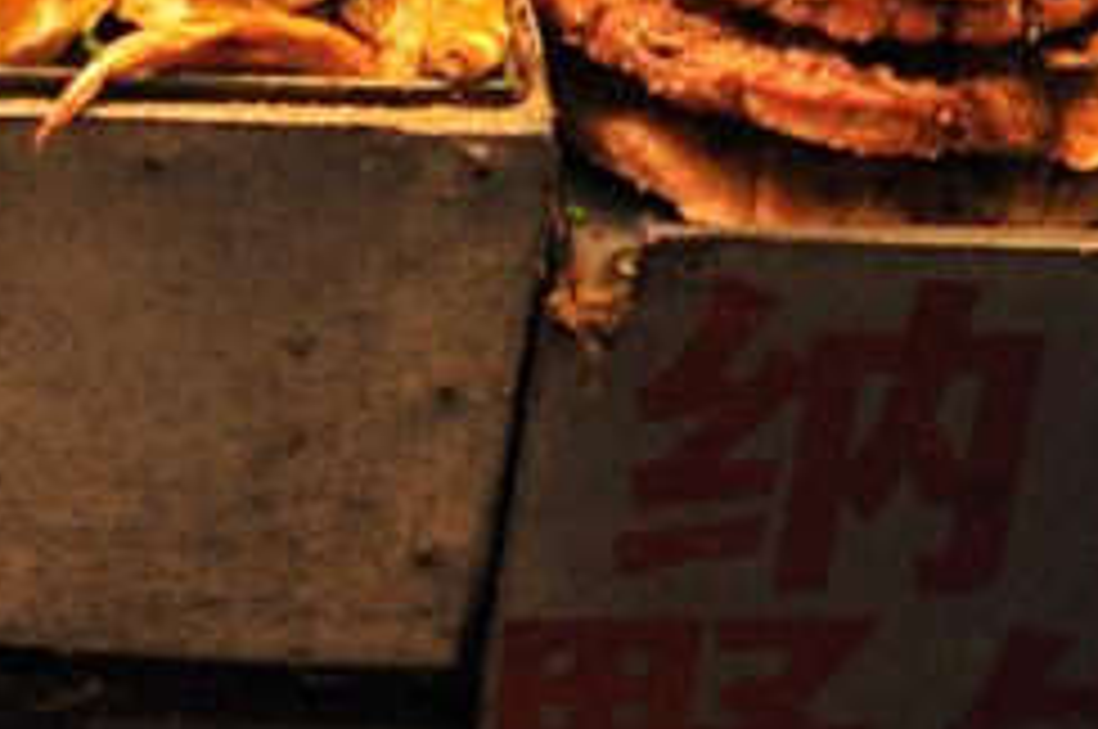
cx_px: -495
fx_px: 3929
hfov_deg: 14.9
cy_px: -392
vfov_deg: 10.2
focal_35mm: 129
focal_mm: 35
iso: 800
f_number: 1.8
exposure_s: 1/250
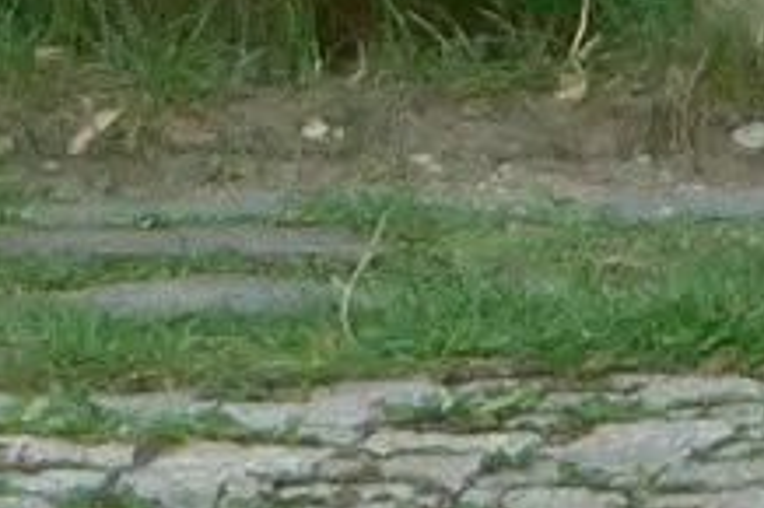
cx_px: 77
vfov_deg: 1.6
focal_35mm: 877
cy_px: -1584
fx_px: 18597
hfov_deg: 2.4
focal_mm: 19.1
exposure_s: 1/100
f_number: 2.8
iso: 80
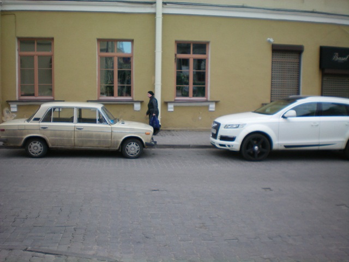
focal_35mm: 38
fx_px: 383
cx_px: 174
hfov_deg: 49.0
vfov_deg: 37.7
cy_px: 131
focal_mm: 6.3
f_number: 3.1
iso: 64
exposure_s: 1/160
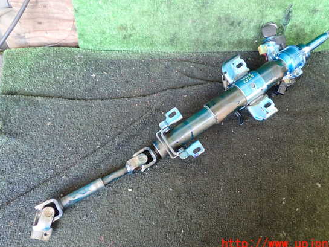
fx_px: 314
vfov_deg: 42.9
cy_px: 116
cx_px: 177
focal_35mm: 33
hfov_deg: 55.3
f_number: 2.3
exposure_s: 1/30
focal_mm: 5.4
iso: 400
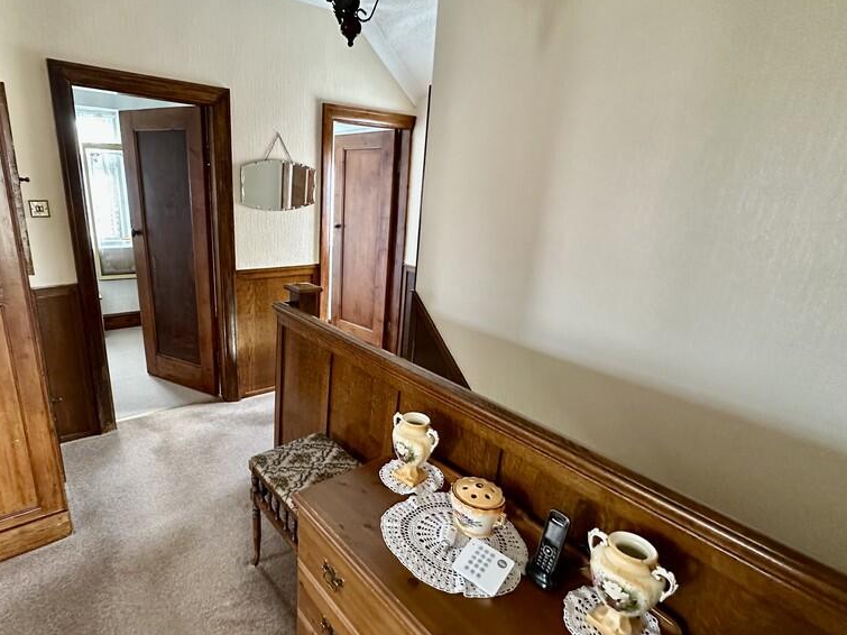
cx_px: 335
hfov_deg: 83.6
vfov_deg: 68.6
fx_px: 465
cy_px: 331
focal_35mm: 19
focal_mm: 2.22
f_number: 2.2
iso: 640
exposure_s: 1/60
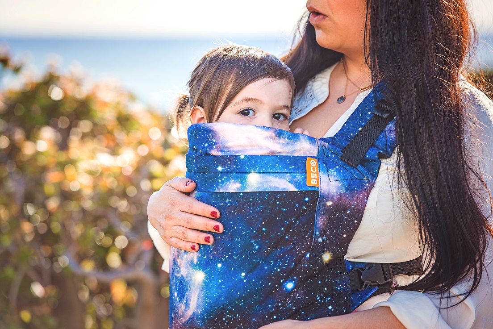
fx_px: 2260
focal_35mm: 165
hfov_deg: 12.4
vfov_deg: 8.3
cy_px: 164
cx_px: 246
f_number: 4
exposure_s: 1/500
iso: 100
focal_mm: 165
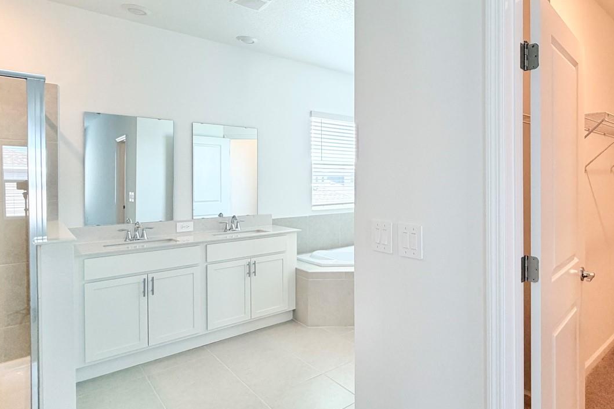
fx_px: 375
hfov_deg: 75.9
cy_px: 181
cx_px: 413
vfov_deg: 57.1
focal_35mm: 22
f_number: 2.2
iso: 160
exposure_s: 1/120
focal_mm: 2.22
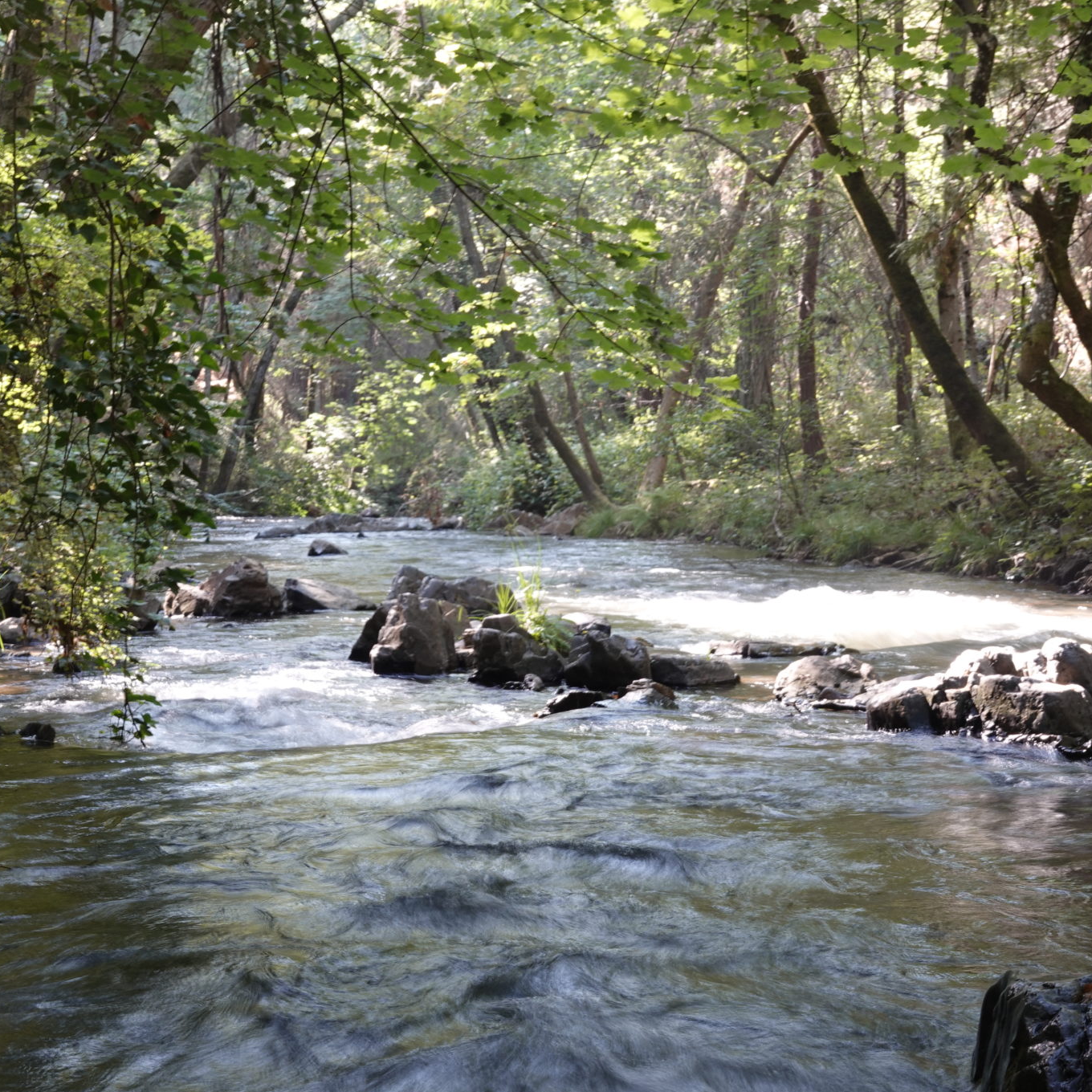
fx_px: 2284
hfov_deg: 26.9
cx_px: 480
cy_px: 547
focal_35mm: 64
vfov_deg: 26.9
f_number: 6.3
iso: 100
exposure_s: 1/6
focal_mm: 18.21
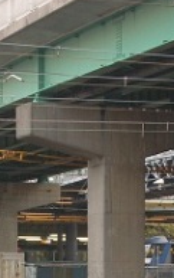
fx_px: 1348
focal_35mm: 178
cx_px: 127
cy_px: 252
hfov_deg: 7.4
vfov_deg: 11.7
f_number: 3.7
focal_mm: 10.9
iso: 50
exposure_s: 1/12
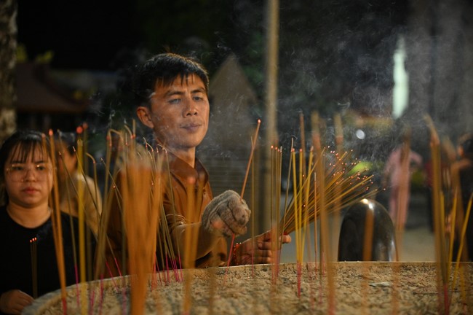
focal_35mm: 82
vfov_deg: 16.6
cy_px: 158
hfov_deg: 24.8
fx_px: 1076
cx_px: 236
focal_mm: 82
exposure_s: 1/200
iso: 6400
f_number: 4
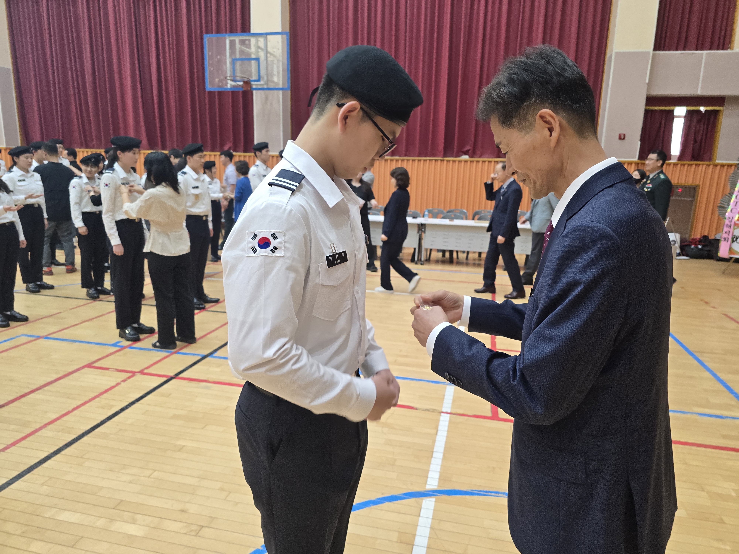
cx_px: 370
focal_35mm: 23
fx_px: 491
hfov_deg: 73.9
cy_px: 277
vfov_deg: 58.9
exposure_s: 1/120
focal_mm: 6.3
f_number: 1.7
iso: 200
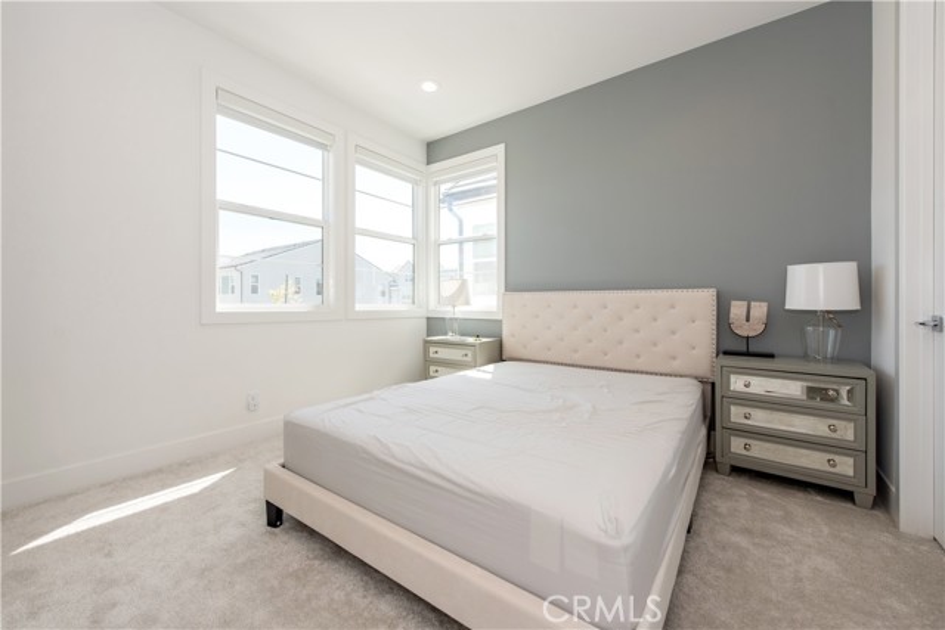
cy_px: 315
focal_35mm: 14
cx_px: 472
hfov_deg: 104.2
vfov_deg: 81.2
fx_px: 368
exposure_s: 1/125
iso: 110
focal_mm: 14
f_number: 5.6
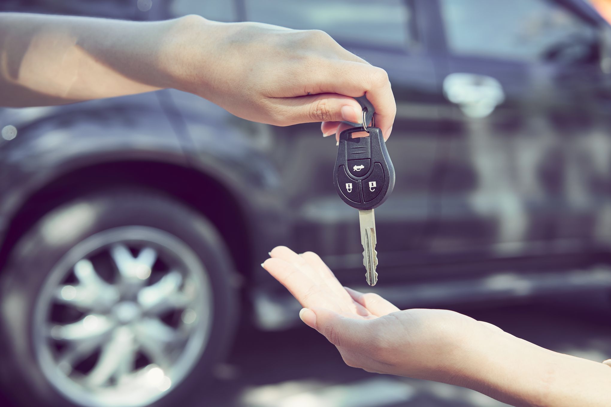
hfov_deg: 36.2
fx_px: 933
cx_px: 306
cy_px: 204
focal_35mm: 55
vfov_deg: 24.6
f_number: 5
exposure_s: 1/125
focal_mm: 55
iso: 100
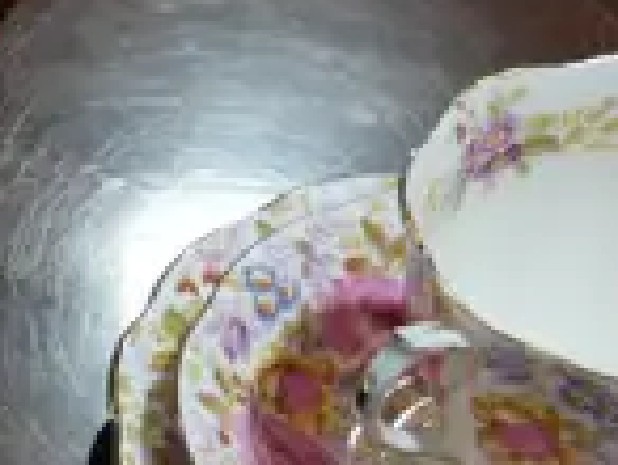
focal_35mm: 280
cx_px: -745
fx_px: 5007
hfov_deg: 6.8
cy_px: 721
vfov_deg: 5.3
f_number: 4.4
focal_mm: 20
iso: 200
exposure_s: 1/80
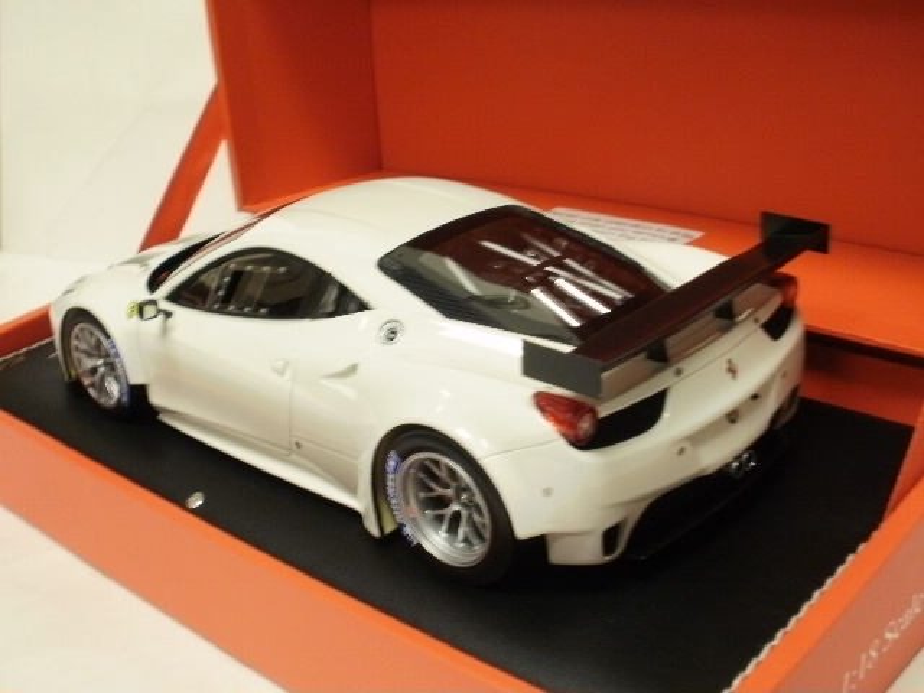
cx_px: 462
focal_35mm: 44
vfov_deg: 32.9
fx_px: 1174
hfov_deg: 42.9
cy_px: 346
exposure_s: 1/6
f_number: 4
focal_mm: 7.7
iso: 125
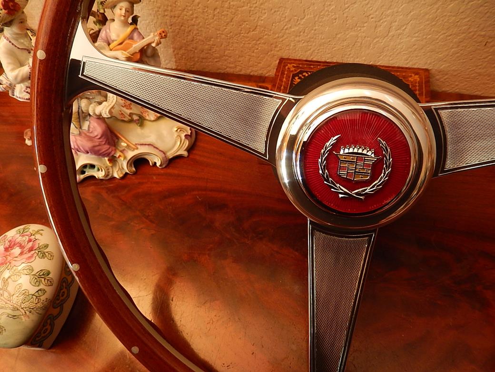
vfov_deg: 54.9
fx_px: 357
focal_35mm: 25
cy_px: 186
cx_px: 248
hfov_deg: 69.4
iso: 200
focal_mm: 4.5
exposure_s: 1/15
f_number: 3.4
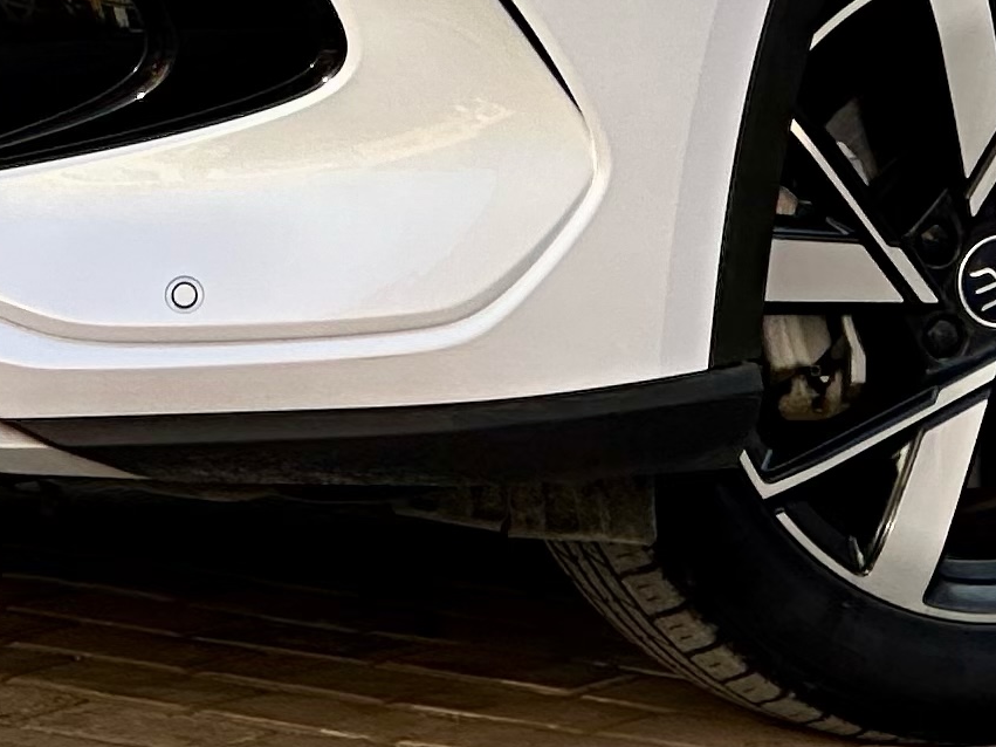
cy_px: -740
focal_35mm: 365
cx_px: 901
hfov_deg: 5.4
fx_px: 10501
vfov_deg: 4.0
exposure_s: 1/177
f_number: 2.8
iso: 32
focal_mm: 9
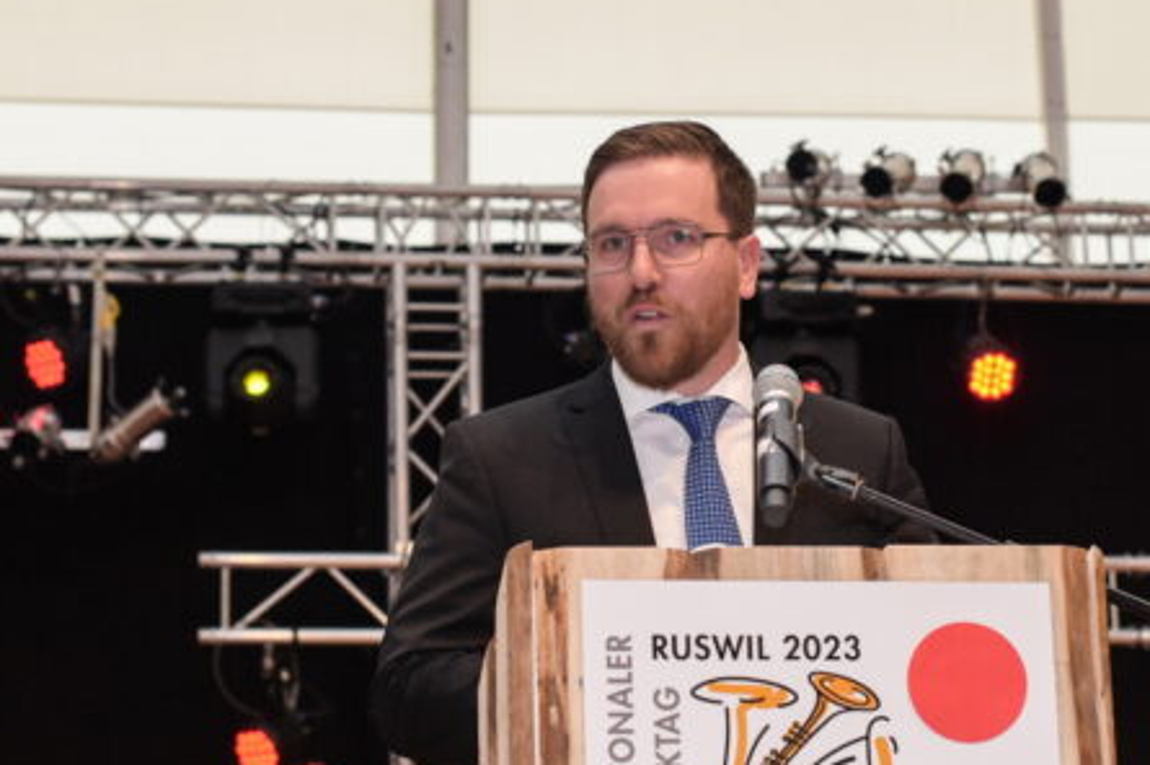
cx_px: 835
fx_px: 2330
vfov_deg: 18.6
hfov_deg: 27.4
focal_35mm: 73
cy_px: 548
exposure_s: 1/2000
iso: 5000
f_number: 4.5
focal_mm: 50
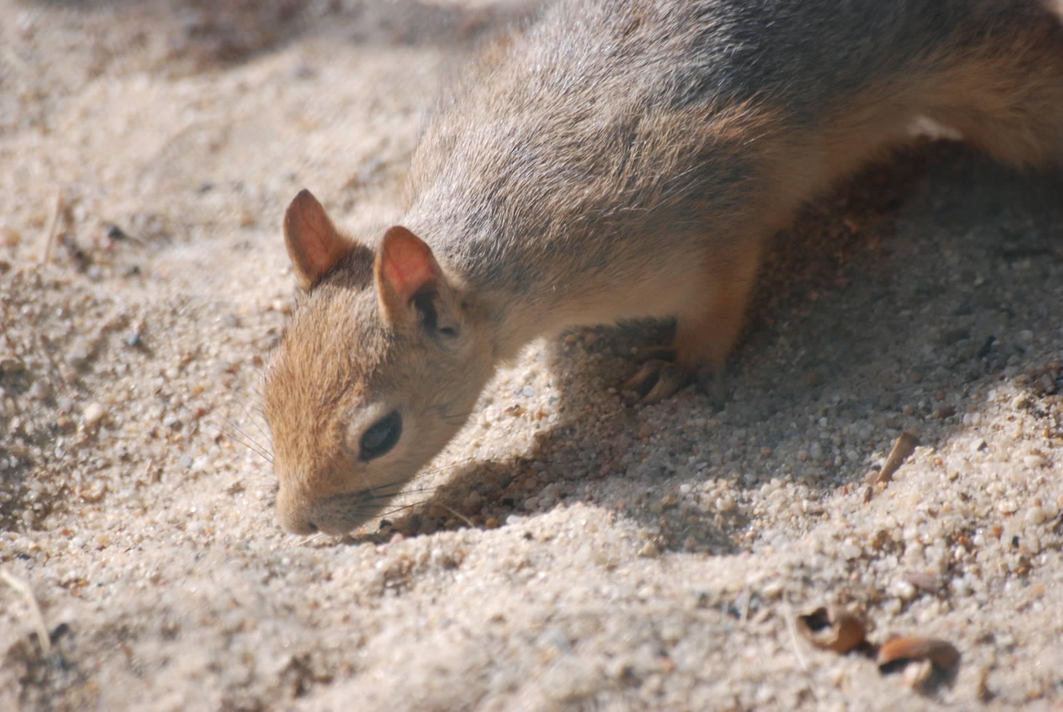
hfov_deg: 4.6
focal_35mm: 450
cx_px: 532
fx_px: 13303
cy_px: 356
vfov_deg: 3.1
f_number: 5.6
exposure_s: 1/400
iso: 400
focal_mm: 300
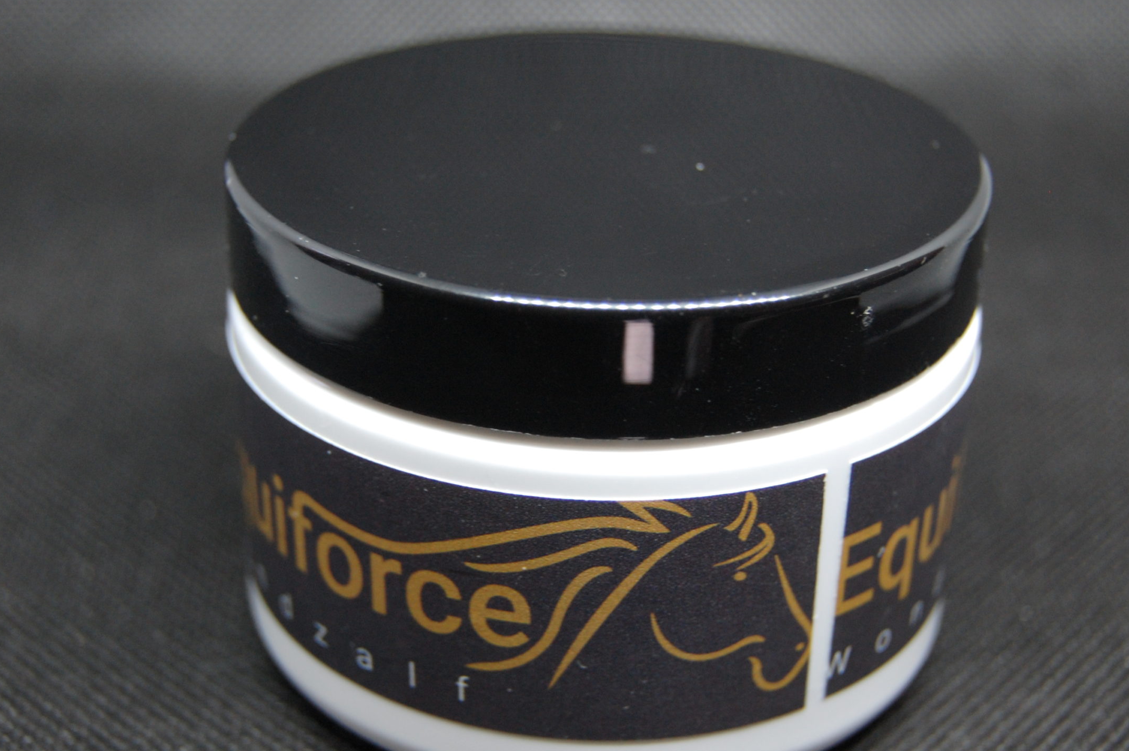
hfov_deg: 29.7
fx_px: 2131
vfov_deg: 20.0
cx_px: 567
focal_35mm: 68
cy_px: 406
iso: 800
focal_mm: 38
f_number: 4.8
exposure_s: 1/50
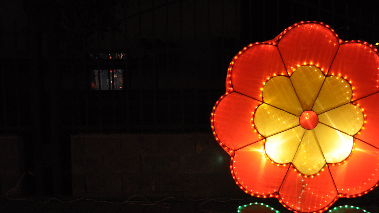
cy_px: 155
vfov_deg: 21.7
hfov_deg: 37.5
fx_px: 553
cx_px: 246
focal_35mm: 55
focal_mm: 26
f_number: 4.2
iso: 720
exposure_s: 1/30
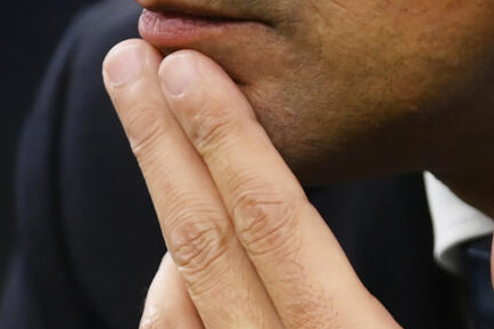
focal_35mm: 2360
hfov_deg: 0.9
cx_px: 575
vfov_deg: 0.6
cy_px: 32
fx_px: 32370
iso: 1600
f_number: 2.8
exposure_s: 1/1000
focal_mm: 400
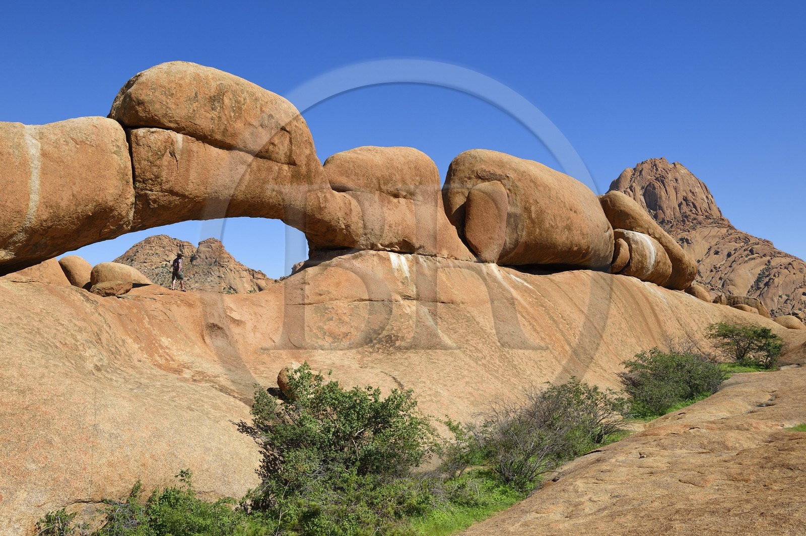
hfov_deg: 58.8
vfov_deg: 41.0
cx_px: 403
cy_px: 268
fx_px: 716
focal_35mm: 32
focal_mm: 32
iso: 200
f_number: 14
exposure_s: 1/250
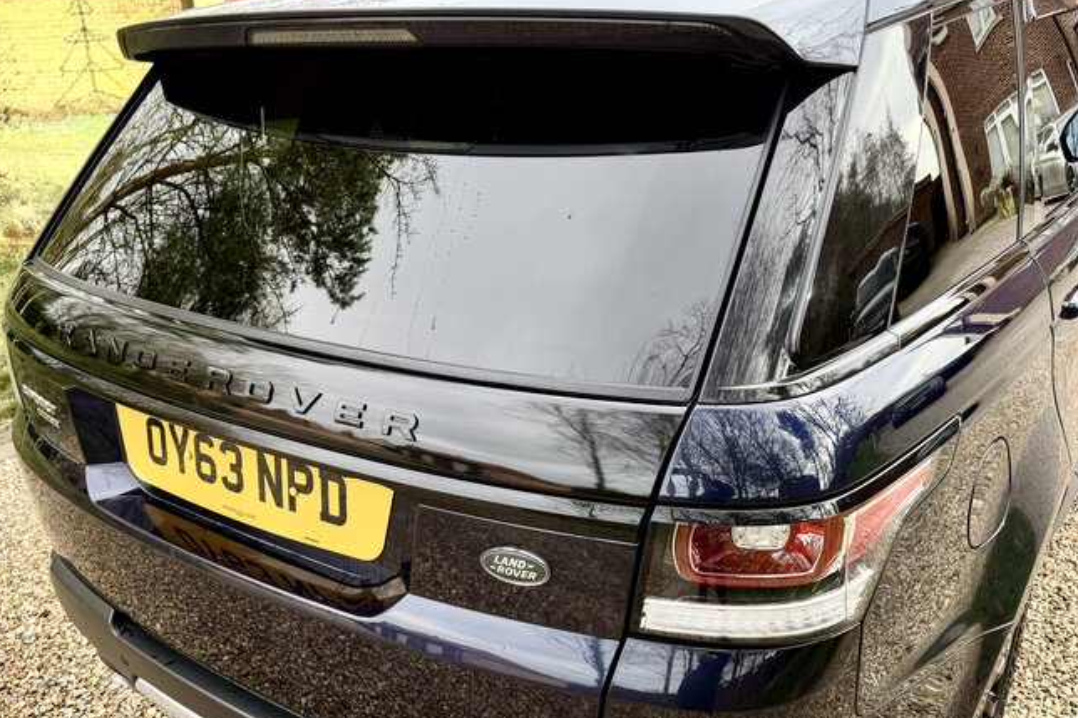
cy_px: 455
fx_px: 928
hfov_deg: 60.1
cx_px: 464
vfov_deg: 41.9
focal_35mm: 31
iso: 80
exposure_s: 1/374
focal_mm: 6.76
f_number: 1.78
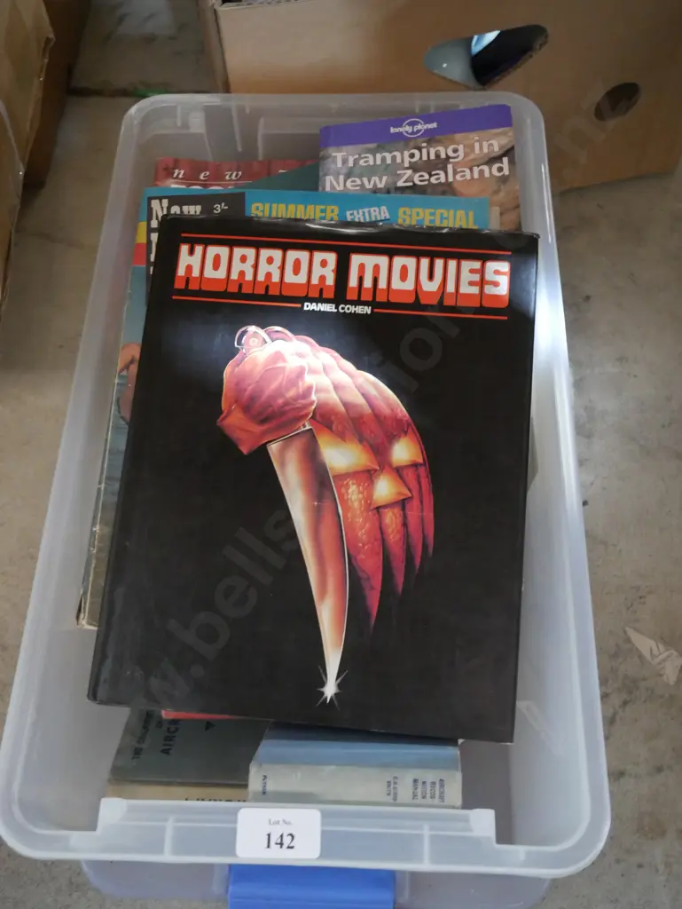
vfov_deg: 49.0
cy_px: 454
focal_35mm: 38
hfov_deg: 37.8
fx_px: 997
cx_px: 341
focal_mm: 19
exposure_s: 1/30
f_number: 4.1
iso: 3200
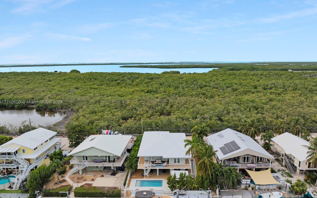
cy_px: 103
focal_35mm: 26
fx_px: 225
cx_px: 160
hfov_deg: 70.4
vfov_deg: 47.6
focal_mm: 12.29
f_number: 5.6
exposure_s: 1/30
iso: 100
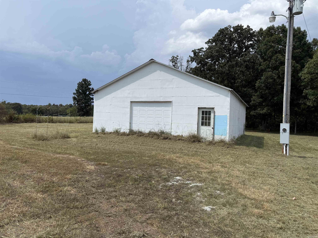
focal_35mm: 24
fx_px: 220
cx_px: 159
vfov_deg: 56.8
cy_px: 119
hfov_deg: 71.6
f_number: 1.78
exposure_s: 1/7353
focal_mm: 6.76
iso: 80
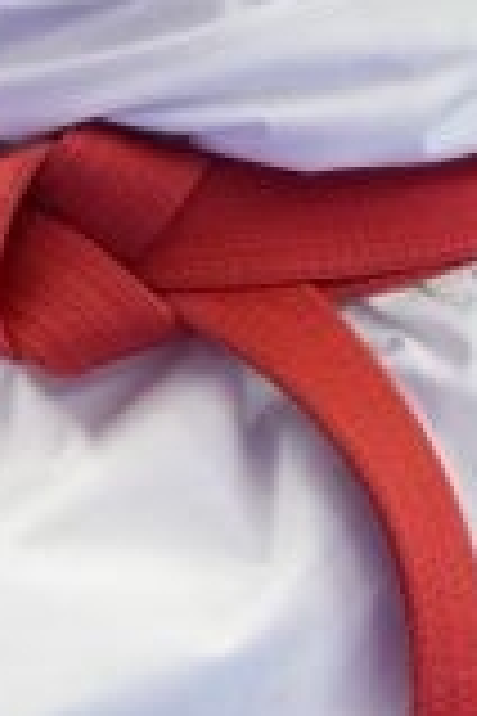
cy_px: 522
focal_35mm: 1483
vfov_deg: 1.4
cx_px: -135
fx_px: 29472
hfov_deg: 0.9
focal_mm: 197
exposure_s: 1/500
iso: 1600
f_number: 2.8
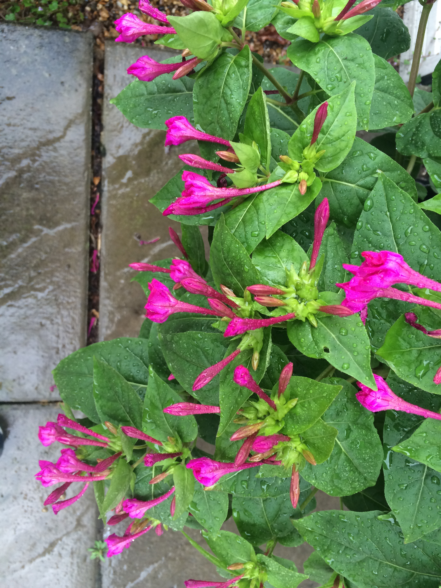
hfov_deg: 48.2
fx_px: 493
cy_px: 294
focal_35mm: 29
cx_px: 220
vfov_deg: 61.7
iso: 80
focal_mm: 4.15
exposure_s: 1/30
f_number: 2.2
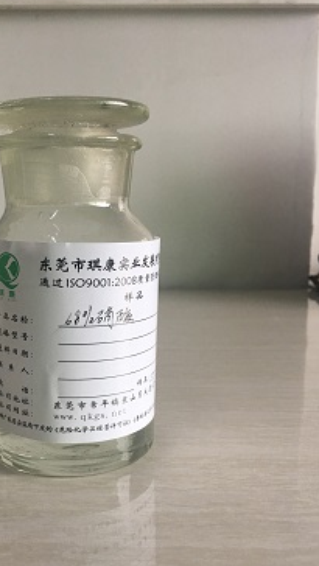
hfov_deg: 31.7
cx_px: 100
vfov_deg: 53.9
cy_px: 306
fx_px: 556
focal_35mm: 37
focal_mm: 4.15
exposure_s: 1/33
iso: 40
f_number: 2.2
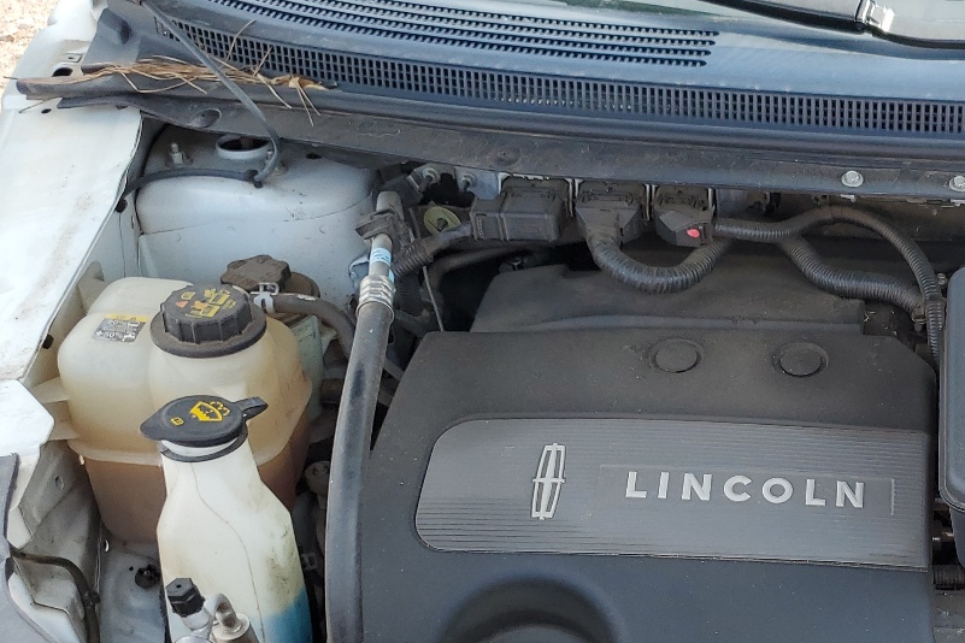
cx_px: 926
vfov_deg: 24.7
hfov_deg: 34.1
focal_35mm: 54
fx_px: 1447
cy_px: 509
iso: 50
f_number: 1.5
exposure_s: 1/556
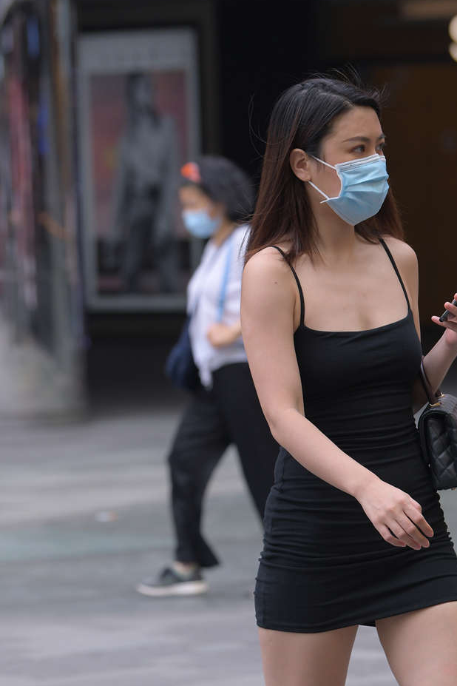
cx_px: 290
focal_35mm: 233
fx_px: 4436
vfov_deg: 8.8
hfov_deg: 5.9
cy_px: 465
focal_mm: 120
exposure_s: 1/1000
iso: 280
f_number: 4
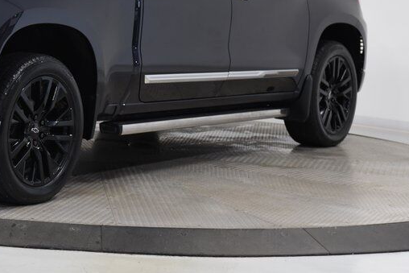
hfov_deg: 17.2
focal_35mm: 117
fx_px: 1330
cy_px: 22
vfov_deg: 11.6
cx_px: 15
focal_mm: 58
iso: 1600
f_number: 4.5
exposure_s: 1/80
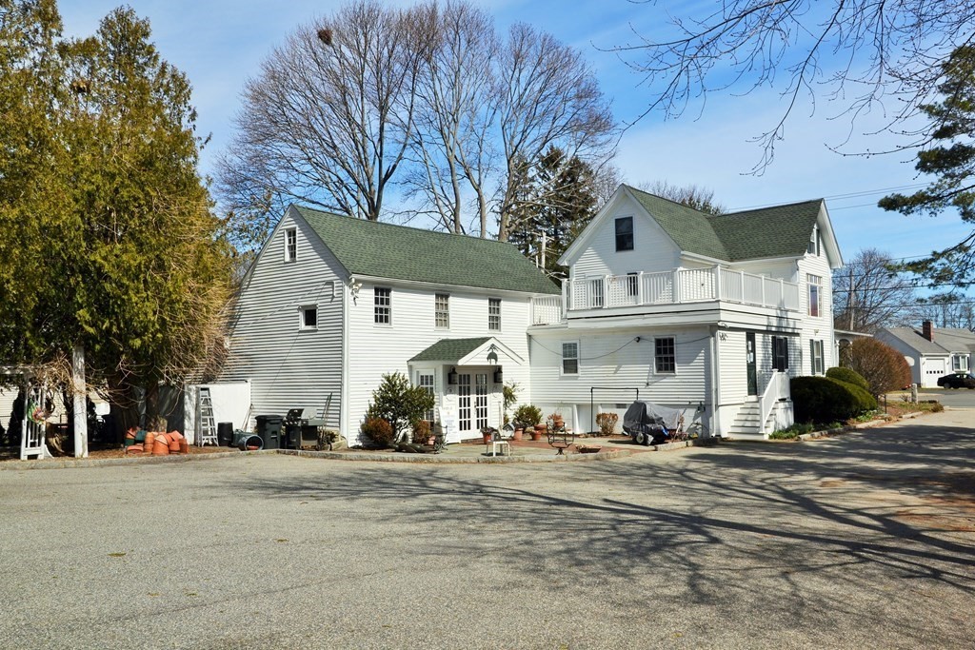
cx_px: 488
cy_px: 325
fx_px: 813
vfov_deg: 43.6
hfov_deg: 61.9
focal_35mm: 30
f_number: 9
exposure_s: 1/200
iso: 100
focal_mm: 20
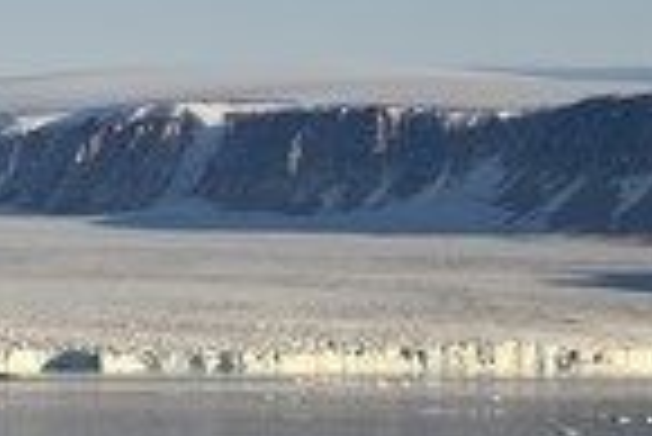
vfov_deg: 2.4
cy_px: 247
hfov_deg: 3.5
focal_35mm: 580
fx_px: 10515
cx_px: -175
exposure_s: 1/320
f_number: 14
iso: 200
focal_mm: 200
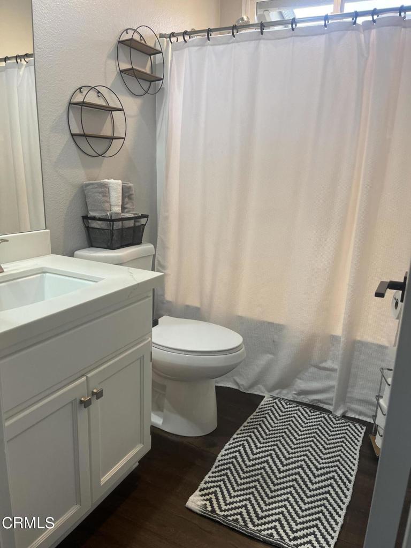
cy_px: 274
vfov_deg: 67.3
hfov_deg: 53.1
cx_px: 206
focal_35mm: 26
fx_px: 412
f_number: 1.6
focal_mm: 5.1
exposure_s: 1/120
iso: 125
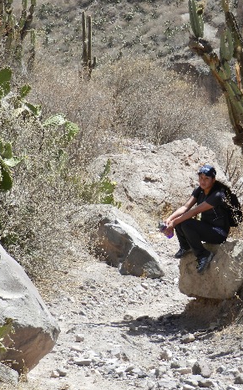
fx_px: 1739
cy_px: 196
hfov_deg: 8.0
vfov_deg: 12.8
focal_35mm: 164
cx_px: 197
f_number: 4.8
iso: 160
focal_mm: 20.5
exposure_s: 1/500
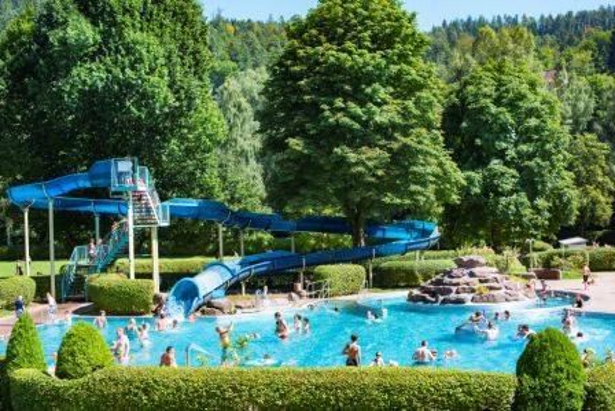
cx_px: 308
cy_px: 206
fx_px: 854
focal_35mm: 50
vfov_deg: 27.0
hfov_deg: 39.6
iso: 100
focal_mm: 50
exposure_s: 1/200
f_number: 7.1
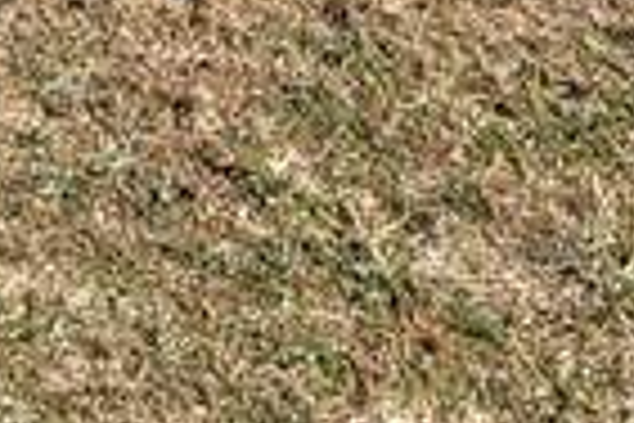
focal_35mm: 98
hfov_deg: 17.7
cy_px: -932
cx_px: -427
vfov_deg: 9.8
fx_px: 1726
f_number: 2.2
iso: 40
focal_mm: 1.74
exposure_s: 1/937
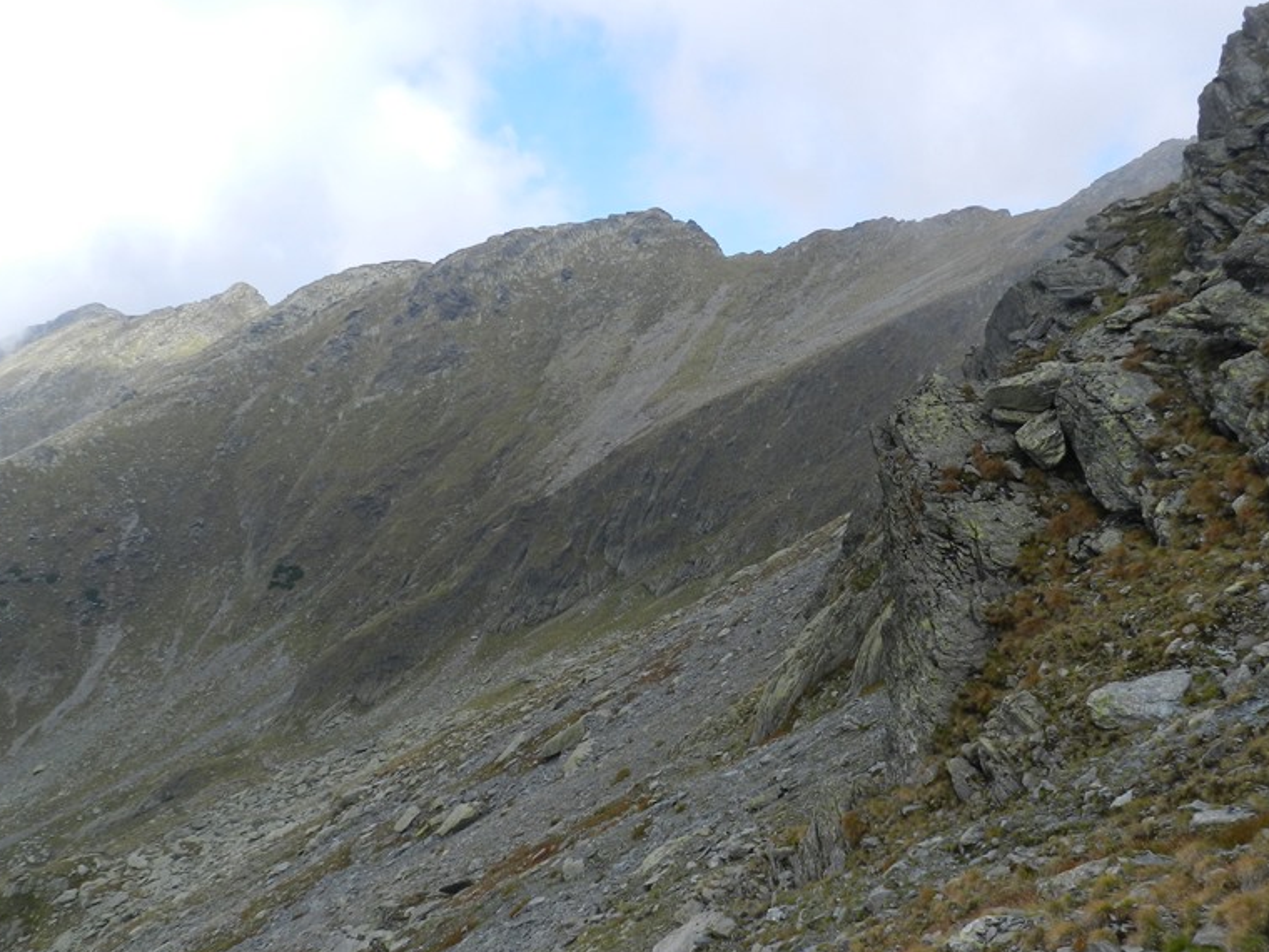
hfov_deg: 58.3
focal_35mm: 31
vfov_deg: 45.4
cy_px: 516
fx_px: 1136
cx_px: 670
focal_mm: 4
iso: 160
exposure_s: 1/800
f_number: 4
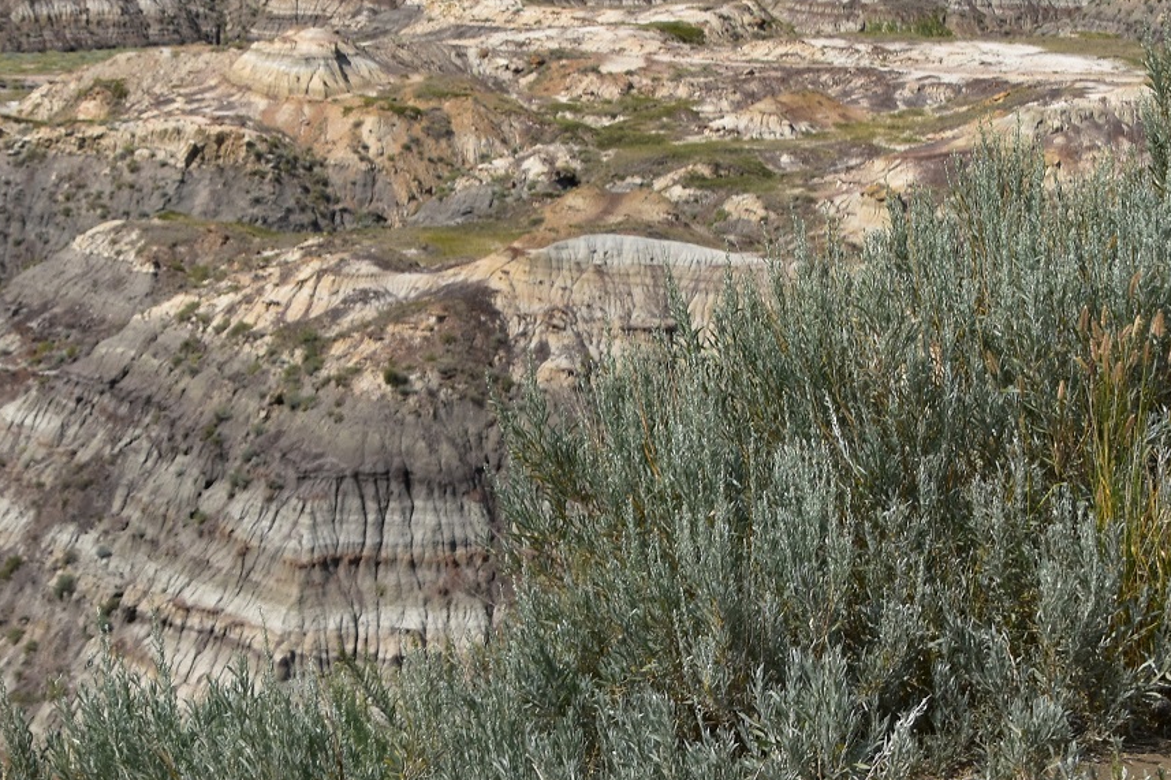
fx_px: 3642
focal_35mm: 112
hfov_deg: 17.8
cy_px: 66
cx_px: -27
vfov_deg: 12.1
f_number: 11
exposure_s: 1/500
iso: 320
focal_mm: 32
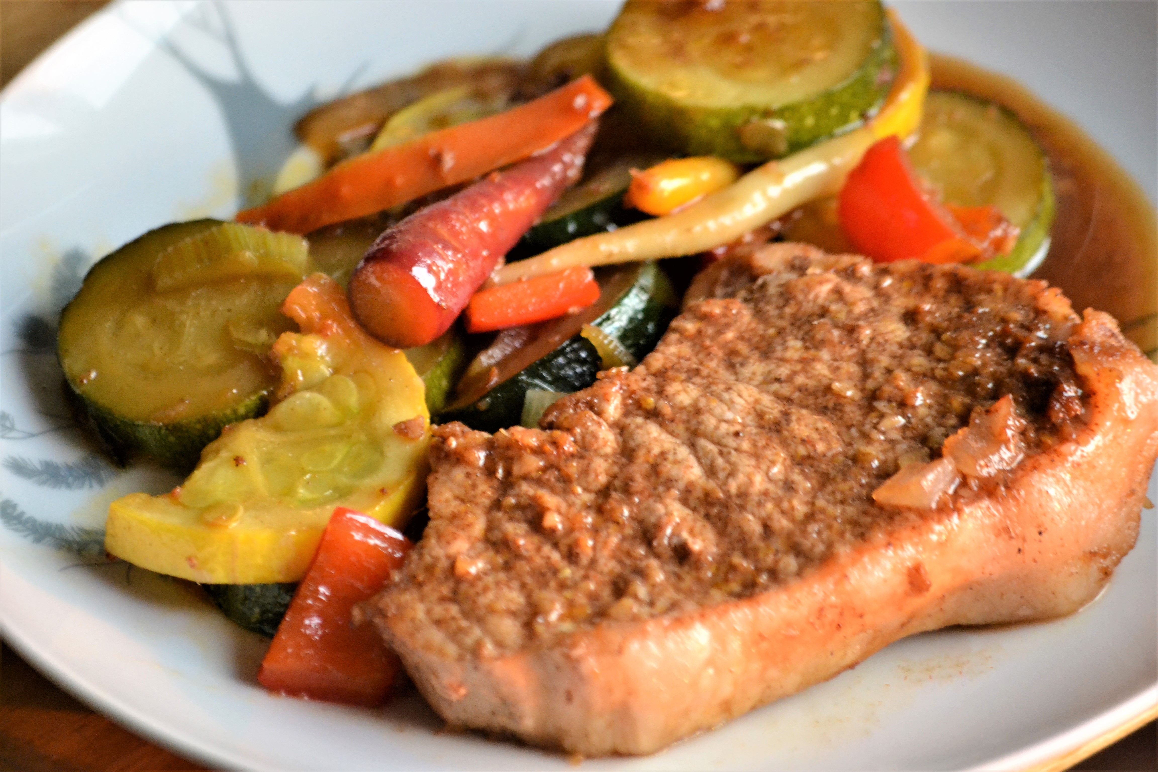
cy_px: 386
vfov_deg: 6.3
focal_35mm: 218
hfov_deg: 9.5
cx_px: 579
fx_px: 6996
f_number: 5
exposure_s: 1/40
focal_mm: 145
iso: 3200
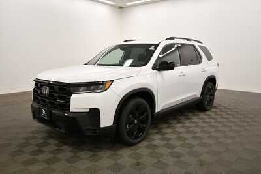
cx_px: 130
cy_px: 87
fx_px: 218
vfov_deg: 43.6
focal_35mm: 30
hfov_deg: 61.9
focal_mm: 20
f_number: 5.6
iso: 800
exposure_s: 1/200
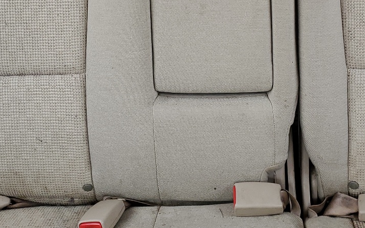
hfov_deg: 32.9
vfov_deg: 20.2
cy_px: -7
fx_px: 617
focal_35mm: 62
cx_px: 204
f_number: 1.5
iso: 54
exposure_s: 1/60.2
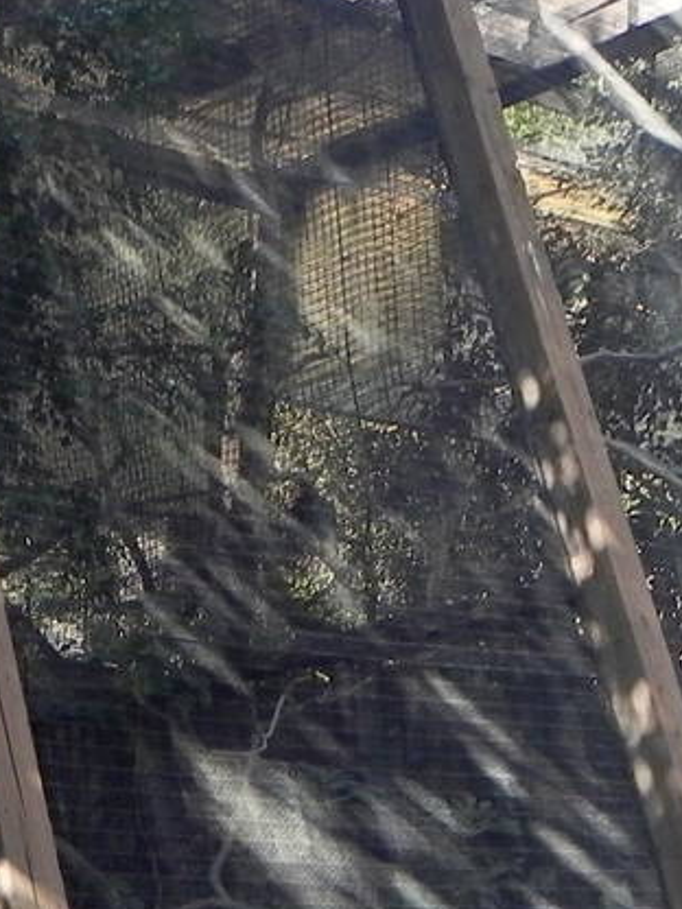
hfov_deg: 14.7
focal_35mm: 100
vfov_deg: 19.5
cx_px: 109
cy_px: 712
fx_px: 2627
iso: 160
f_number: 4
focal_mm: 4.6
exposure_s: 1/90.6
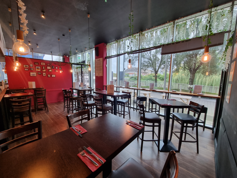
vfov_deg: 89.9
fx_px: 89
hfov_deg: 106.2
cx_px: 118
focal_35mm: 13
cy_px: 89
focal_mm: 2.2
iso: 125
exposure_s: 1/50
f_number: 2.2
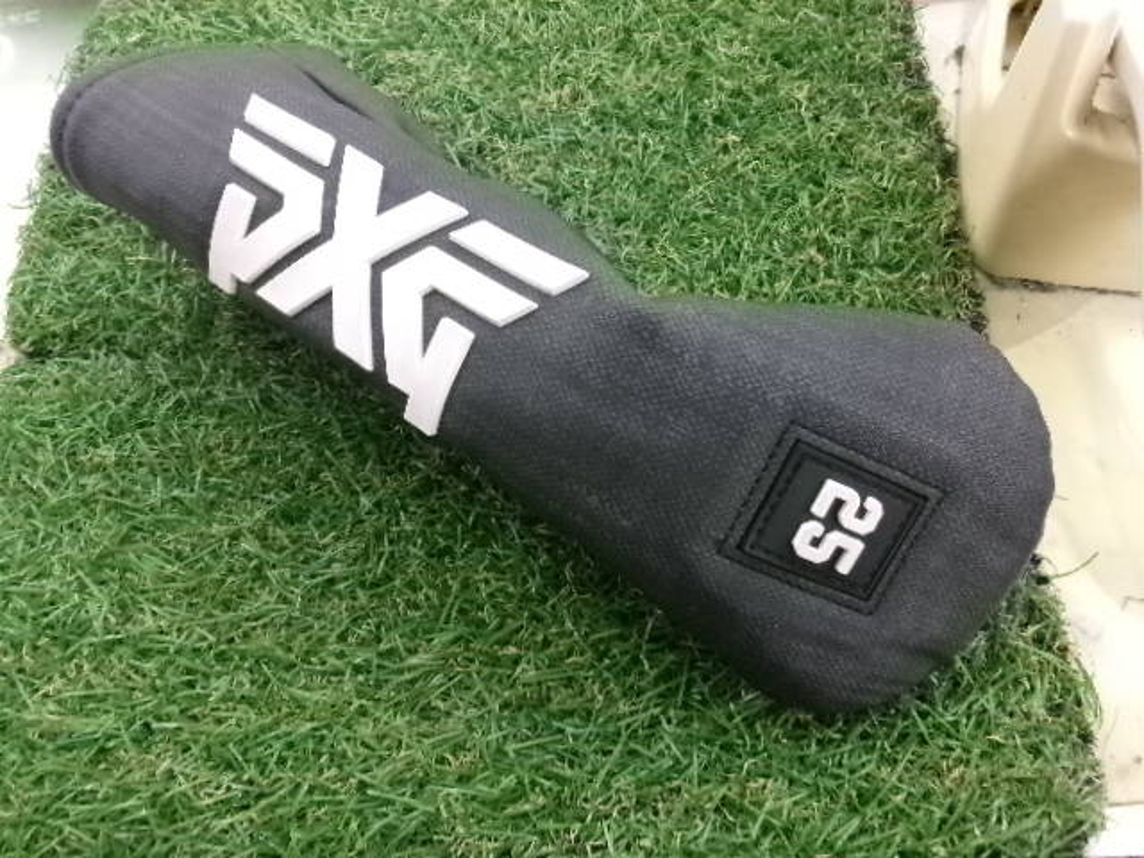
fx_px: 925
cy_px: 429
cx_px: 572
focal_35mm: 28
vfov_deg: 49.7
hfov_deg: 63.4
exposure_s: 1/34
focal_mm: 5.1
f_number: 3.9
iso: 800
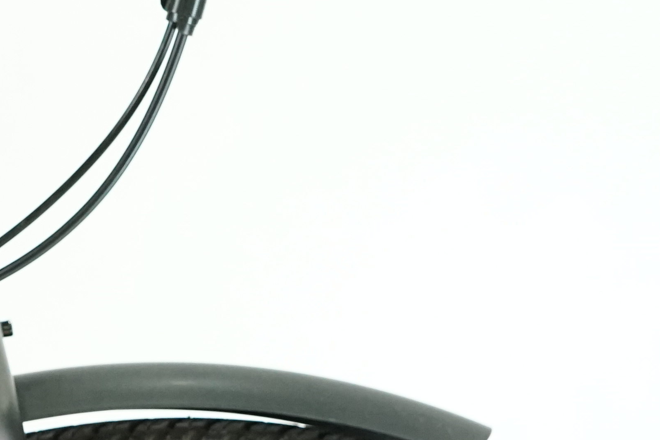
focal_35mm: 105
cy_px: 278
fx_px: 1925
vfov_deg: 13.0
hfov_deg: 19.0
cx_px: 15
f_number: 5.6
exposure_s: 1/200
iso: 3200
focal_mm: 28
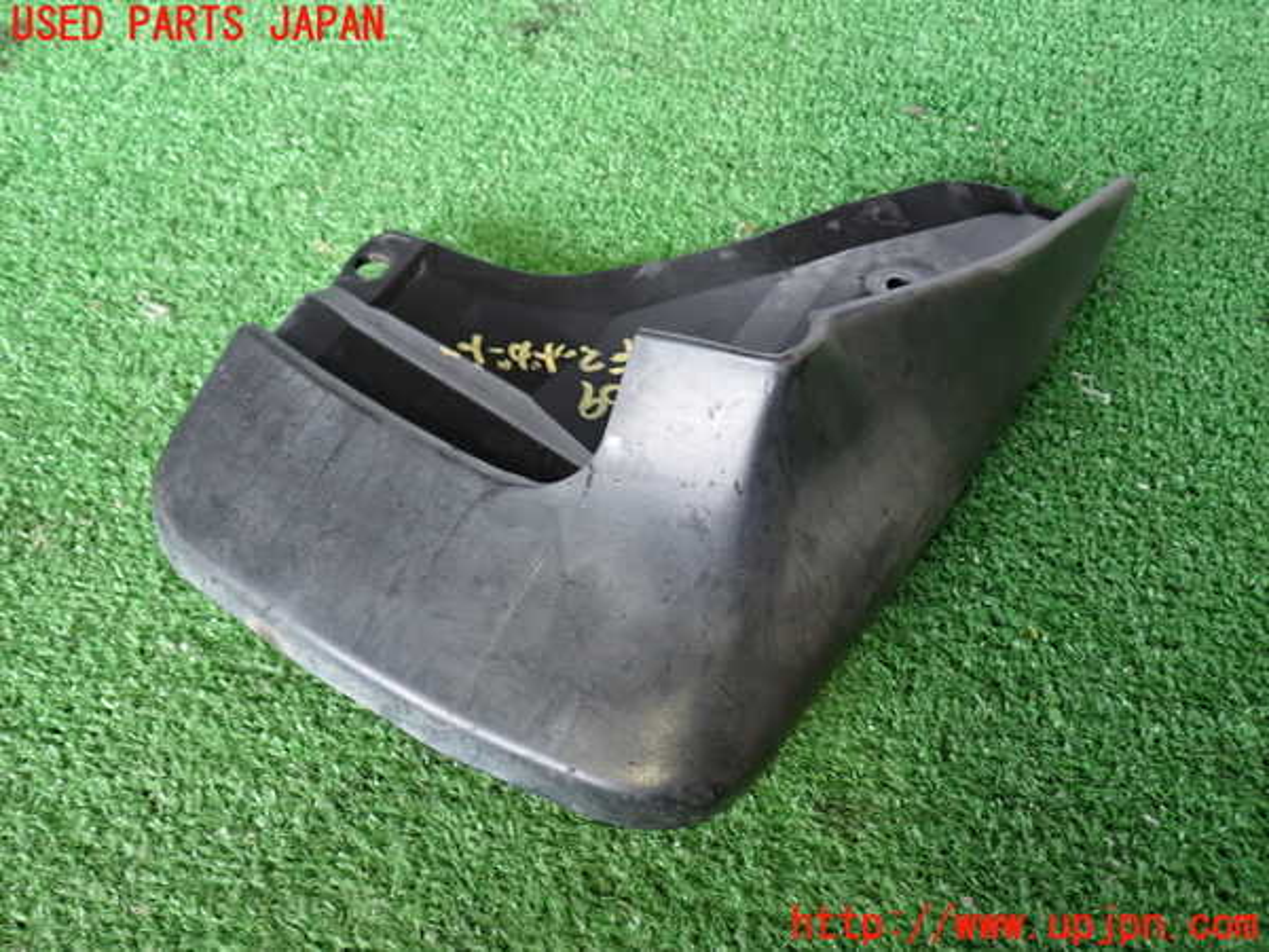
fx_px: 1173
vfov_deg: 44.2
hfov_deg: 56.8
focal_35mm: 32
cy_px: 476
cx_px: 634
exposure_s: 1/30
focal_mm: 5.79
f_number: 2.4
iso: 250
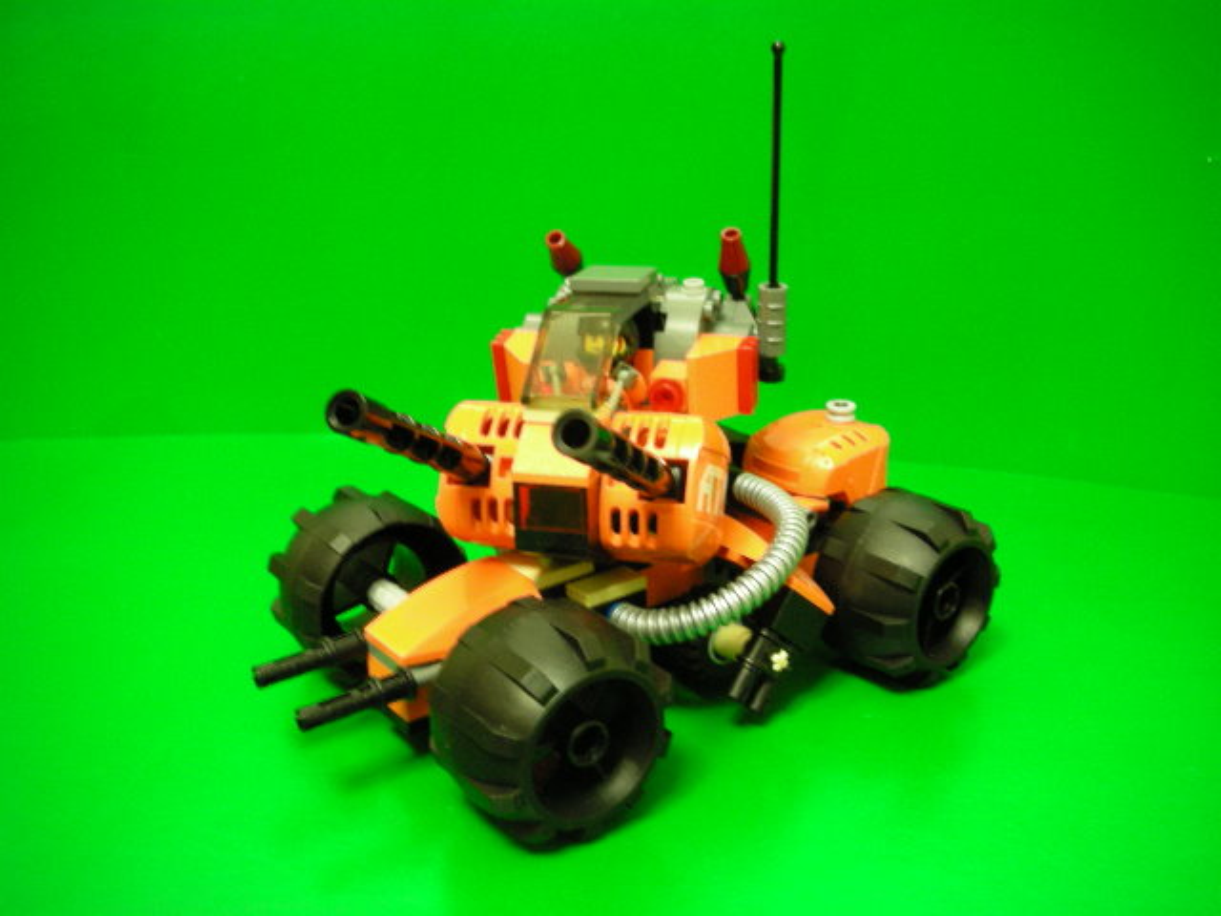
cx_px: 610
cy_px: 458
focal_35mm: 35
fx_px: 1235
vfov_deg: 40.7
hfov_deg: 52.6
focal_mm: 5.8
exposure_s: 1/2.5
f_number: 3
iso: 200
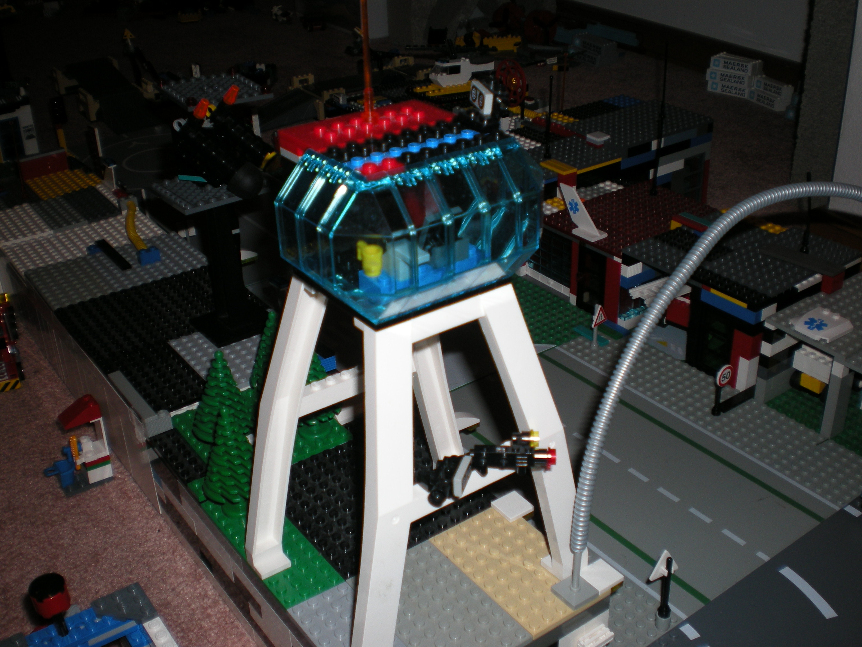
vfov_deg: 37.7
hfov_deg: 49.0
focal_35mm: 38
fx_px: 946
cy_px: 324
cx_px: 431
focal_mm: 6.3
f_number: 3.1
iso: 64
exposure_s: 1/60
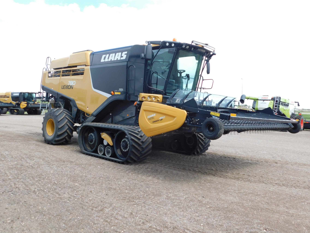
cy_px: 116
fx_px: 269
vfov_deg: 46.8
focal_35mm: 30
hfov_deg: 60.0
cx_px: 155
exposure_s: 1/500
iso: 125
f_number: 3.2
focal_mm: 5.3
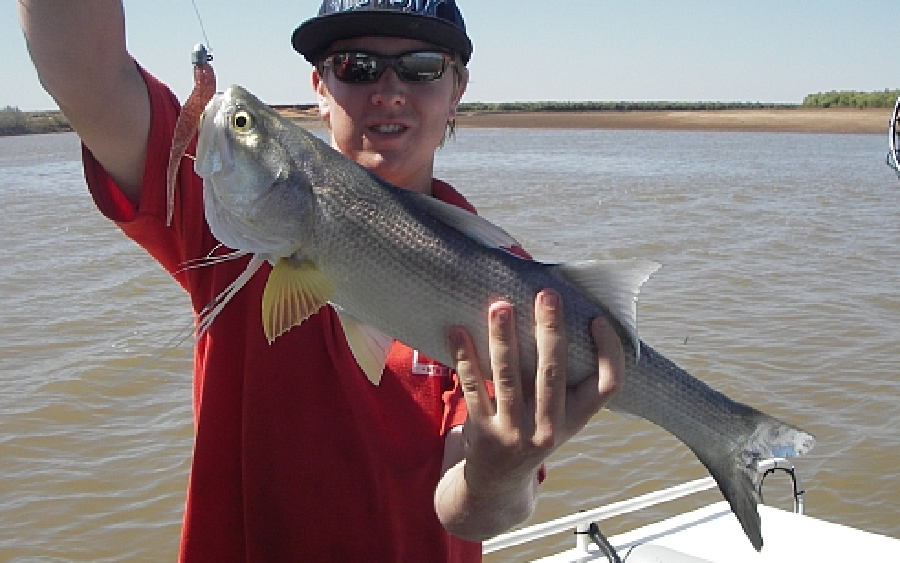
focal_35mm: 42
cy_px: 259
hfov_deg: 47.2
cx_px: 458
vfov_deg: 30.5
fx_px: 1030
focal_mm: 6.3
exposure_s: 1/160
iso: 50
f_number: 6.6
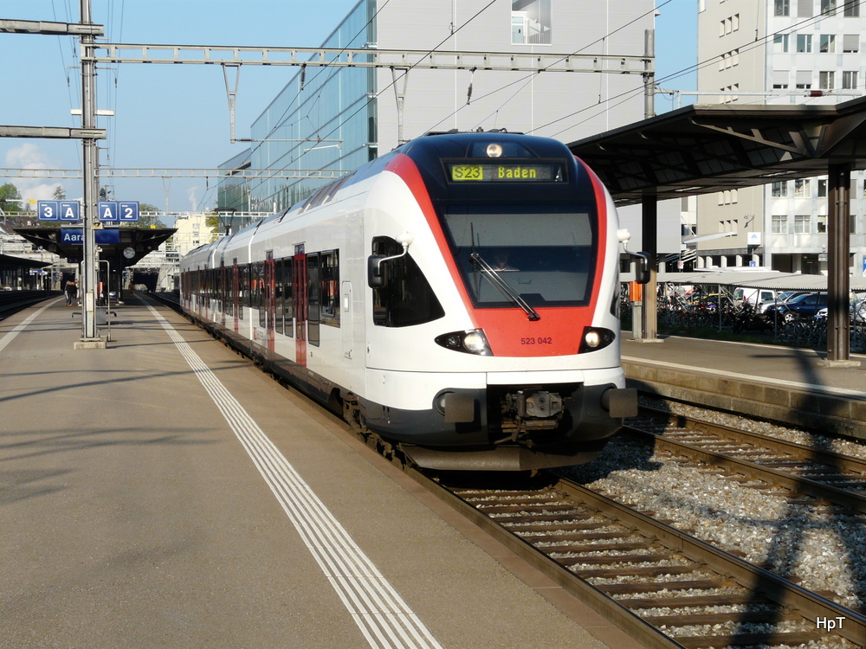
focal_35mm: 59
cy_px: 324
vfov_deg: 24.8
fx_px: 1476
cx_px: 433
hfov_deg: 32.7
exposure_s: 1/320
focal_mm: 9.8
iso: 100
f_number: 5.6
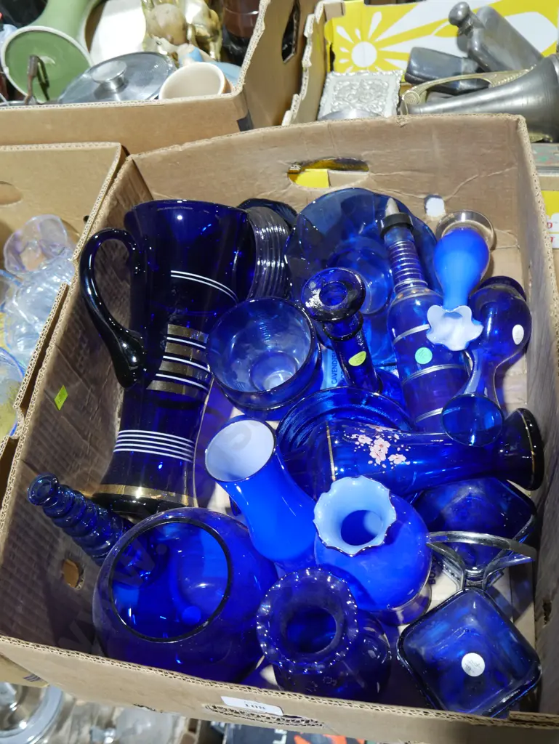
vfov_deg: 51.3
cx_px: 280
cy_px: 372
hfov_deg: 39.7
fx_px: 774
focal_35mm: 36
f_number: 4
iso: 640
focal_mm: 18
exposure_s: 1/60
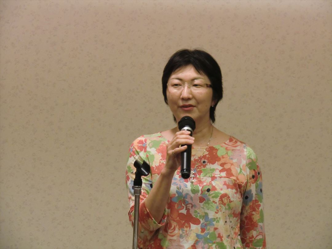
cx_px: 166
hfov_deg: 16.0
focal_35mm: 123
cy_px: 124
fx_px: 1180
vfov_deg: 12.0
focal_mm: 22
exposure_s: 1/25
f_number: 5.2
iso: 400
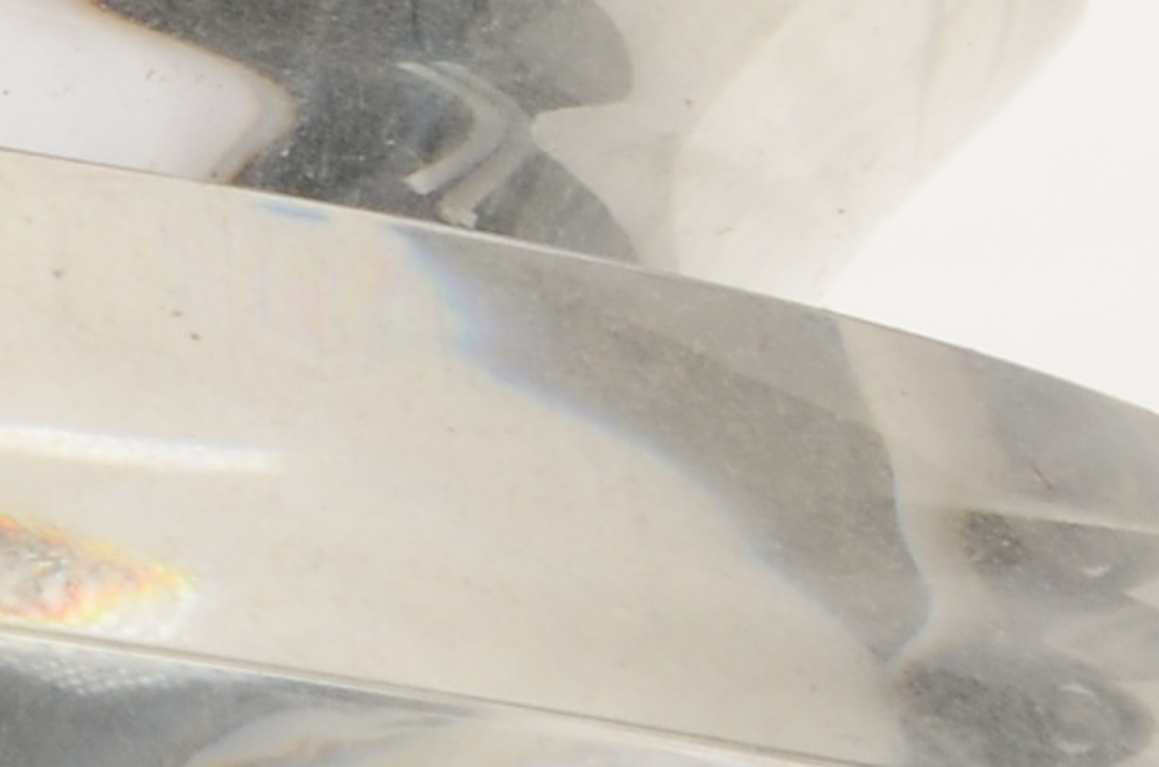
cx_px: -2059
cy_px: -96
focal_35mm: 574
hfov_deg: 3.5
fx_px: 18437
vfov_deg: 2.4
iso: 200
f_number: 16
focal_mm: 48
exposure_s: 1/160
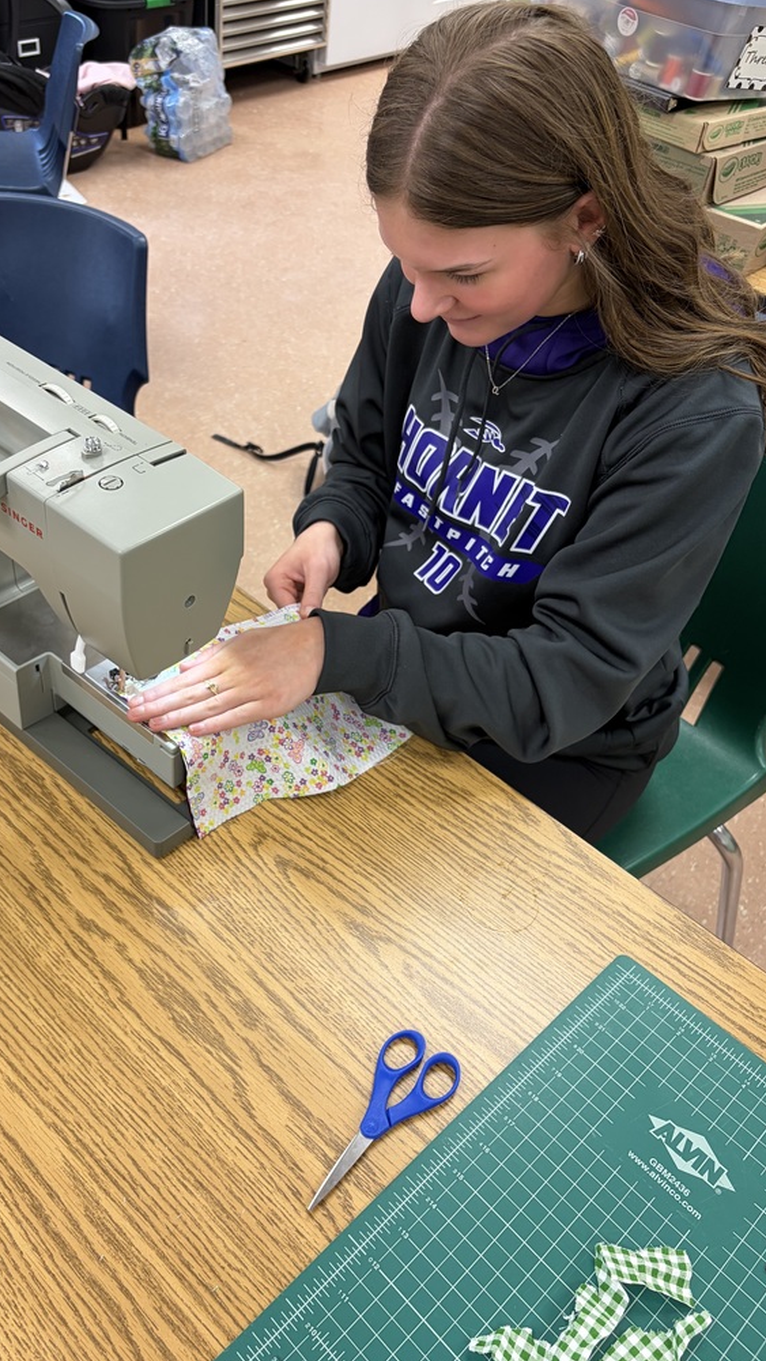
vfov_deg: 66.1
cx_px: 301
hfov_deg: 40.0
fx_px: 1046
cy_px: 671
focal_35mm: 29
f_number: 1.6
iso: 100
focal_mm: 5.96
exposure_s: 1/60
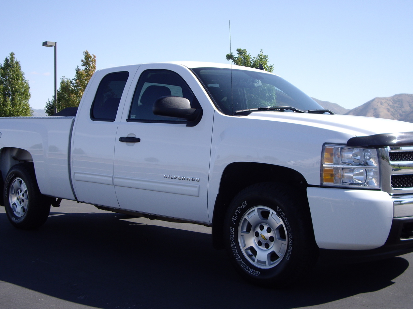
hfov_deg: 39.7
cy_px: 155
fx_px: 573
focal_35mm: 48
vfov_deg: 30.3
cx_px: 216
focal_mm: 7.9
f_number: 2.8
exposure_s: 1/500
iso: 64
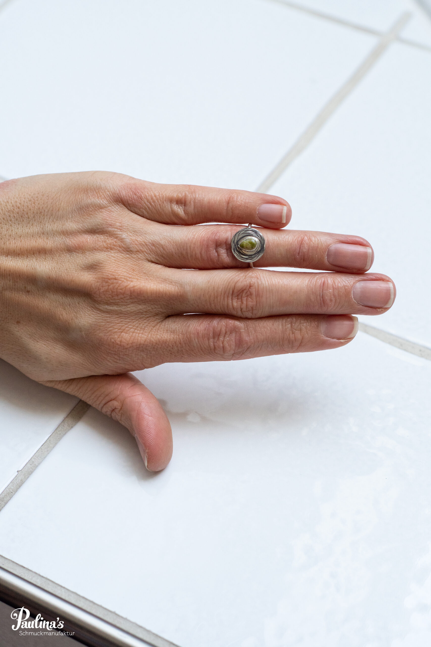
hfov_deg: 18.2
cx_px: 216
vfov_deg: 27.0
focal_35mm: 75
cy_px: 324
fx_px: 1347
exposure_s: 1/200
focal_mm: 50
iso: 800
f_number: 4
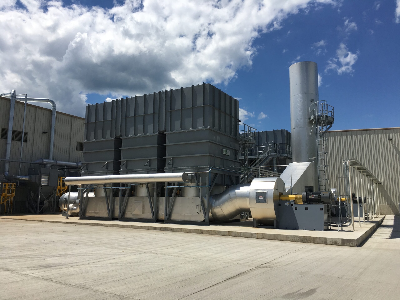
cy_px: 150
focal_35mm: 29
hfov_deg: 61.7
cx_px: 200
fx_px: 335
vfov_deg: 48.2
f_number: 2.2
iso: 25
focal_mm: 4.15
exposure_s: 1/3205
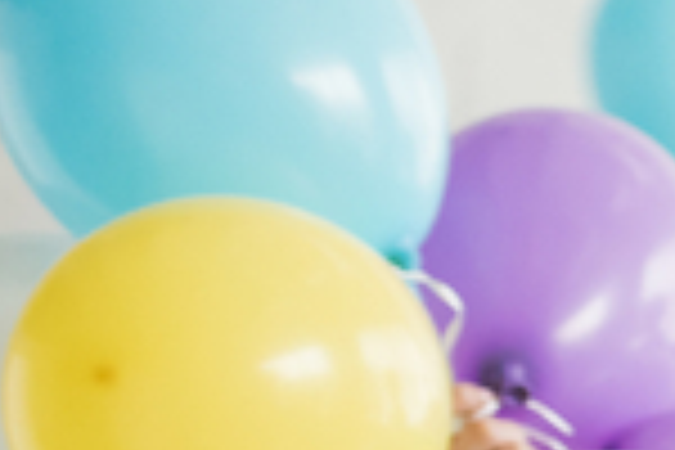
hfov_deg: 3.4
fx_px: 11212
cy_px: 956
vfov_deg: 2.3
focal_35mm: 598
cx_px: 2180
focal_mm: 90
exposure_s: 1/500
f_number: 2.8
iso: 800
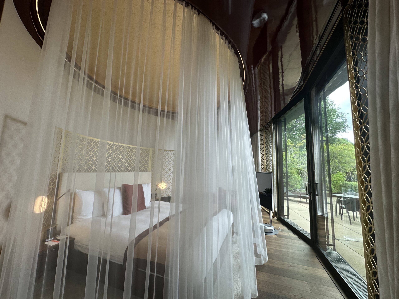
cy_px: 150
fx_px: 161
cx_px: 200
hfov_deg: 102.1
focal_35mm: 14
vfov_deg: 85.7
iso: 80
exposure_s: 1/100
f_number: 2.2
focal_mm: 2.22
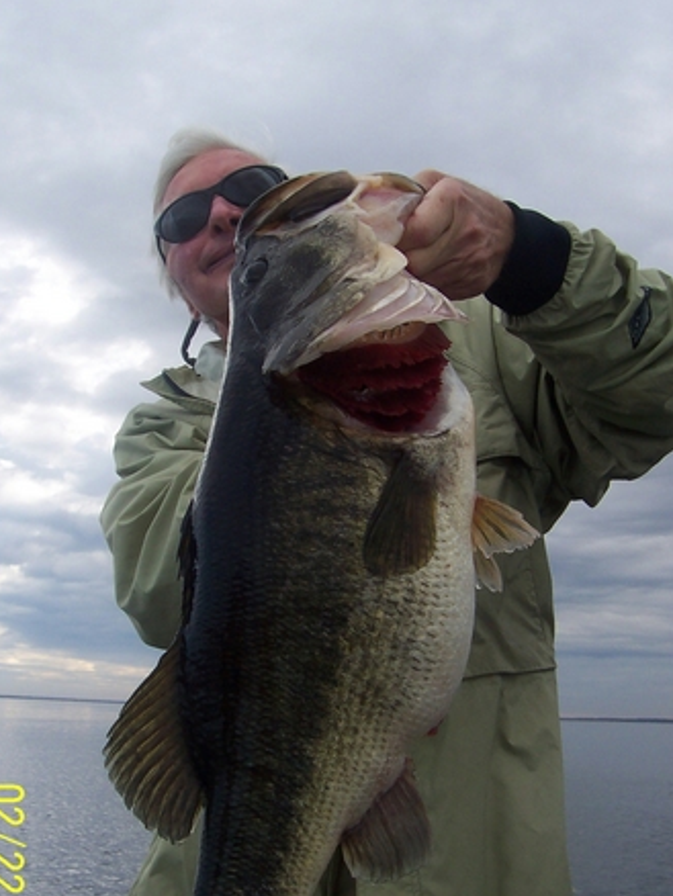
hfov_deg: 32.2
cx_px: 313
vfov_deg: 41.9
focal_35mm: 45
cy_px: 521
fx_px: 1165
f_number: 5.6
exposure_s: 1/350
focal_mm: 5.6
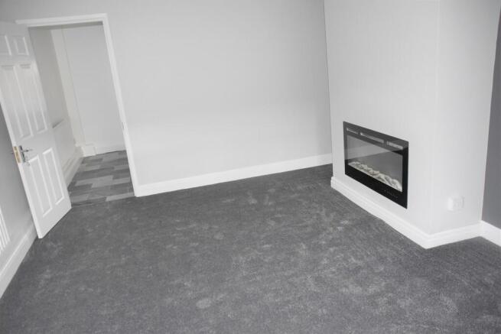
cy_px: 167
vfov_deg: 48.0
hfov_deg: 67.4
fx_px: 376
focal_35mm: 27
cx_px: 250
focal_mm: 18
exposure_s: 1/125
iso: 1100
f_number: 3.5
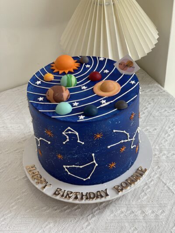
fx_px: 431
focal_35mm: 64
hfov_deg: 22.9
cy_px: 116
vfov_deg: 30.3
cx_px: 88
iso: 50
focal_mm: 7.5
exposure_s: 1/121
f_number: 2.2
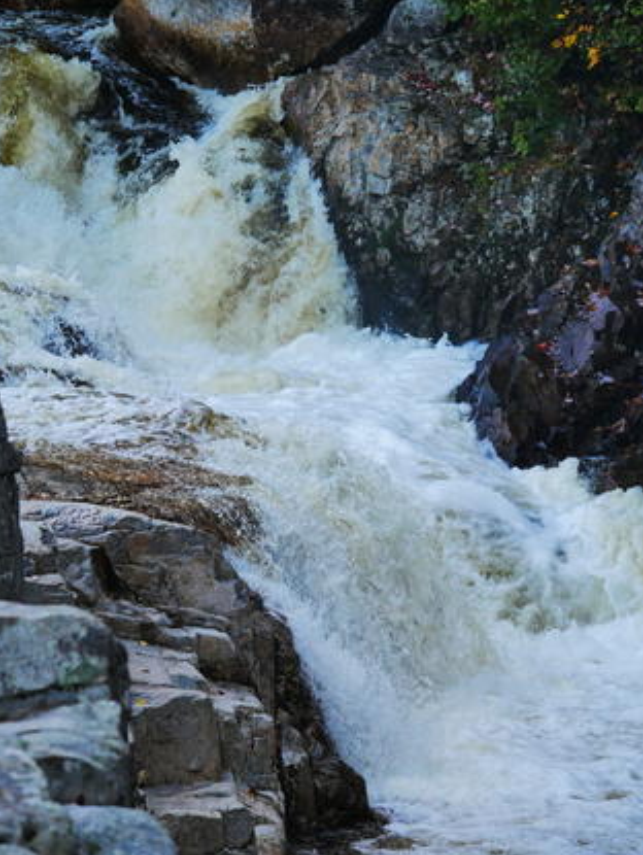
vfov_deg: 6.1
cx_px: 299
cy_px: 429
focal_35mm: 325
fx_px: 8037
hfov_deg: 4.6
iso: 500
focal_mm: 150
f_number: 4.5
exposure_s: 1/320
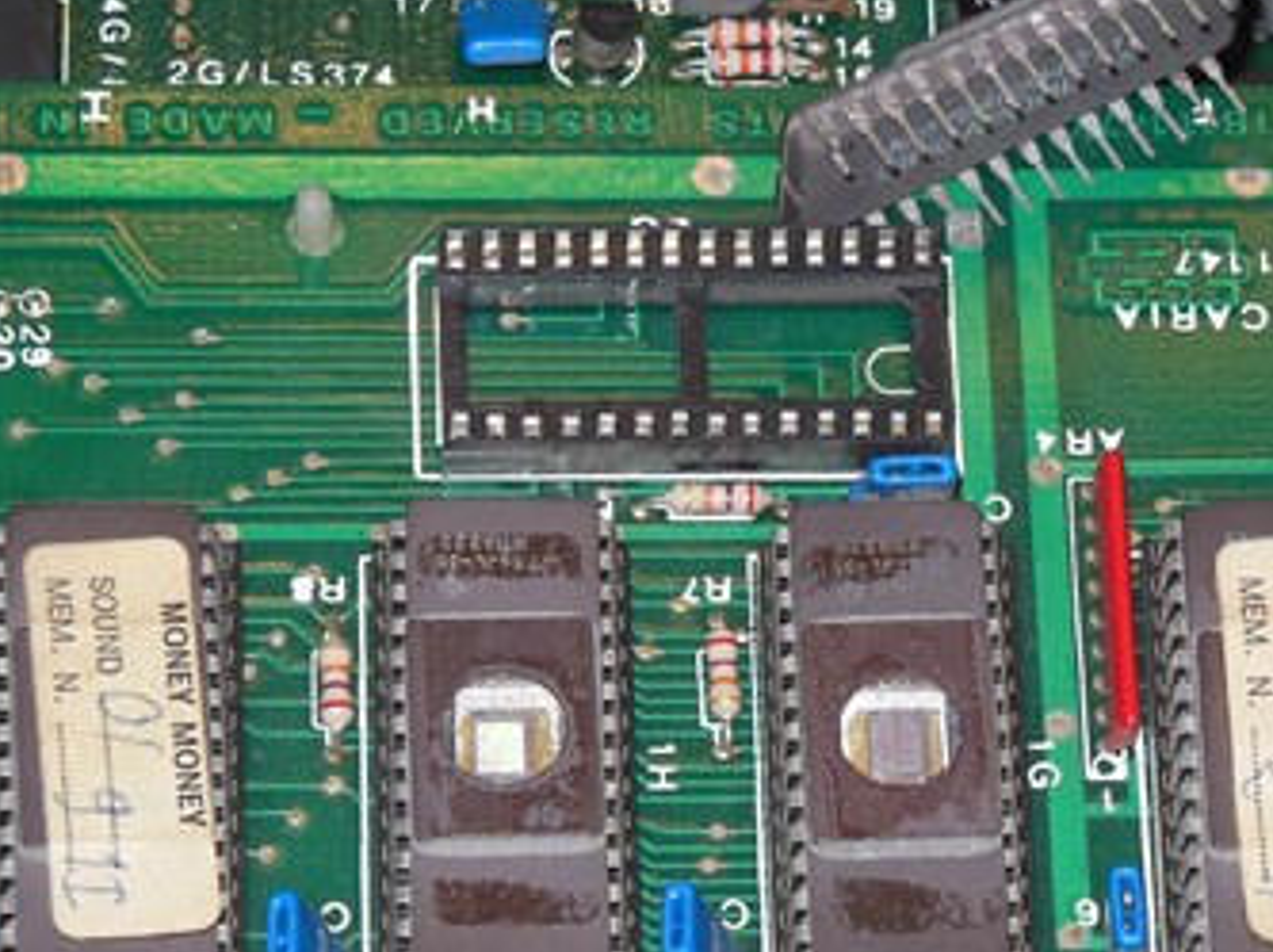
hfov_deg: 15.0
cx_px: 573
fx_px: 4849
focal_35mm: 132
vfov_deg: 11.2
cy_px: 440
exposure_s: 1/60
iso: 200
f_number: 4.7
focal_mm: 17.5
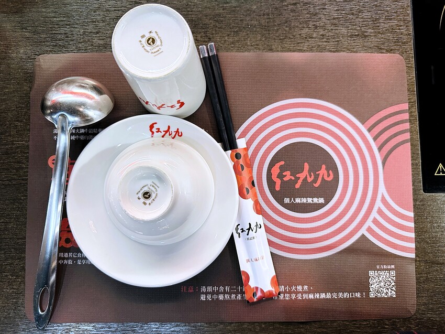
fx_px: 308
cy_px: 167
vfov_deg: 56.8
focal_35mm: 24
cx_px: 222
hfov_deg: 71.6
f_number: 1.78
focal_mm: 6.86
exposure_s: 1/60
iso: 400
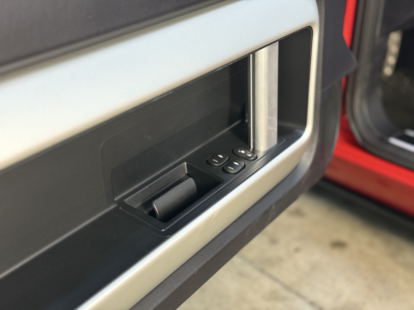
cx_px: 207
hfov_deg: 39.7
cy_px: 155
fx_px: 574
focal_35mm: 48
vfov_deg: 30.3
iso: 500
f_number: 1.78
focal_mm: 6.76
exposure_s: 1/25
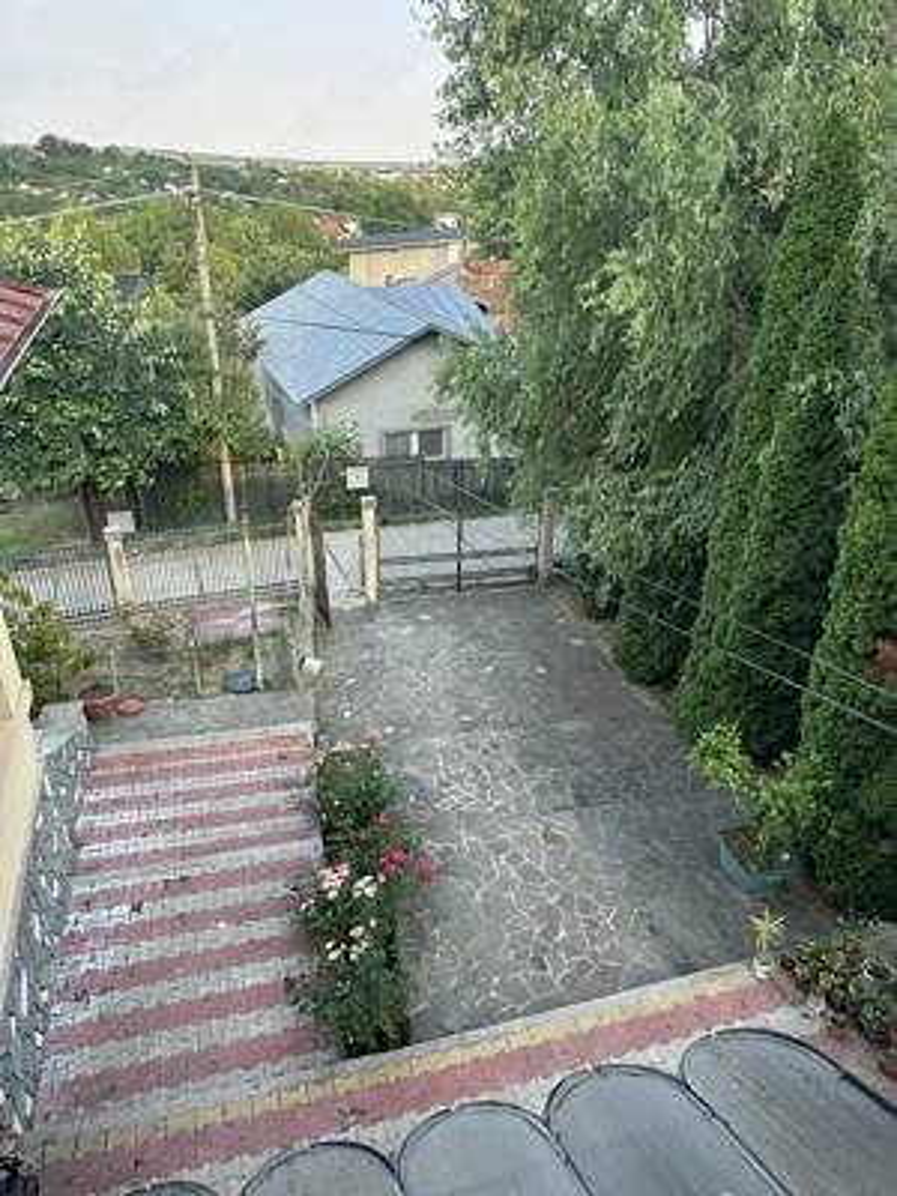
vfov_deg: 71.6
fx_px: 829
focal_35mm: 24
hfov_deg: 56.8
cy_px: 598
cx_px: 448
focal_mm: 6.86
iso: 80
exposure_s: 1/335
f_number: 1.78
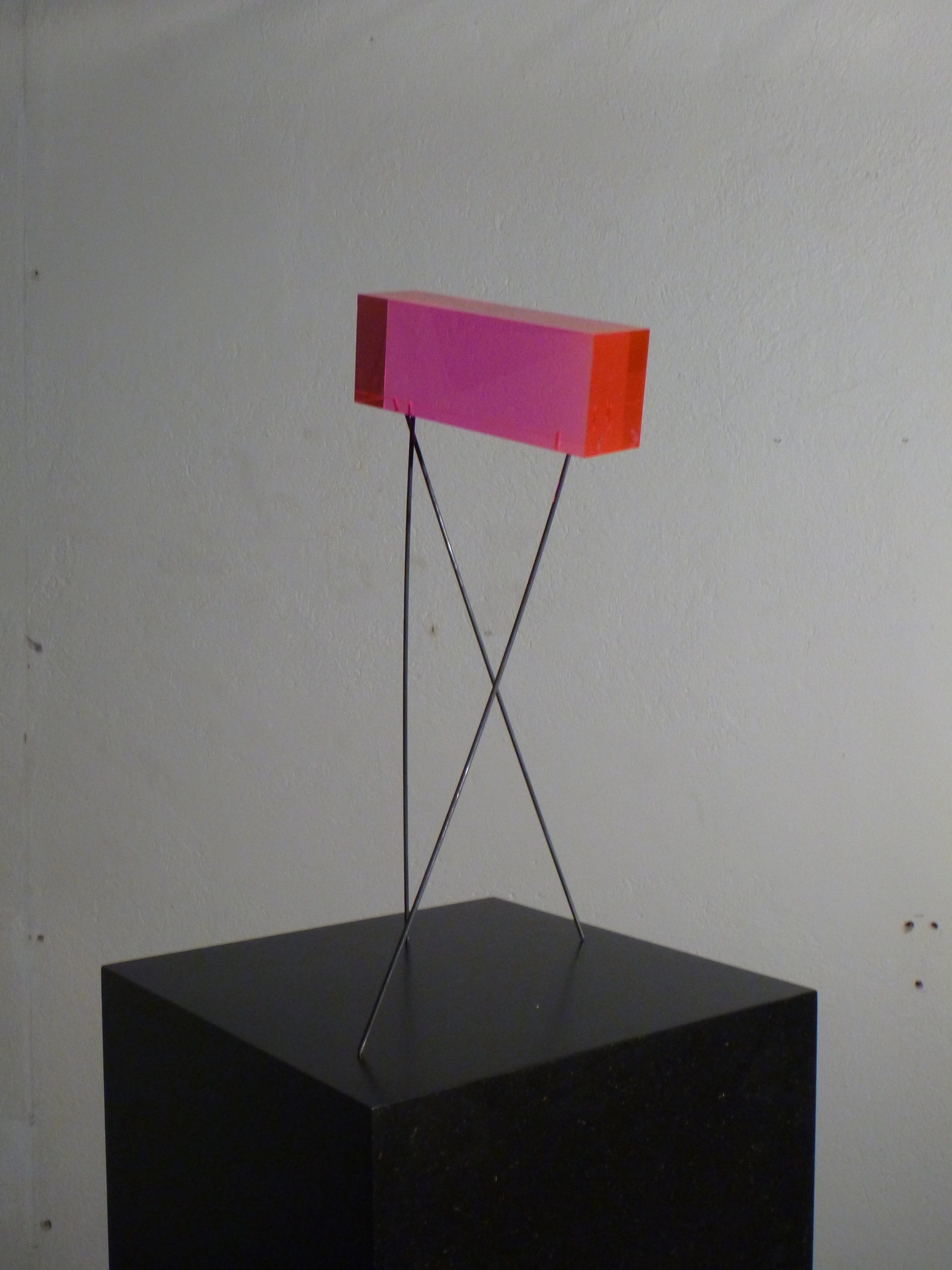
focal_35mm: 41
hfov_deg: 35.1
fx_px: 1504
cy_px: 635
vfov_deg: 45.8
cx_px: 476
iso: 400
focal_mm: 7.4
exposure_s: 1/30
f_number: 4.2
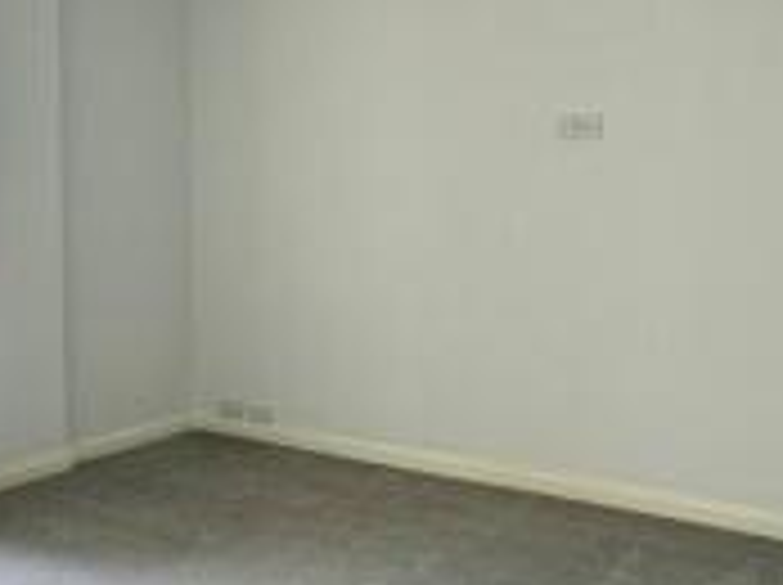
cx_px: 259
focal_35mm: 47
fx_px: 1062
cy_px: 259
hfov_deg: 40.0
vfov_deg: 30.8
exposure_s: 1/99
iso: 80
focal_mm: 2.22
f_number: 2.2
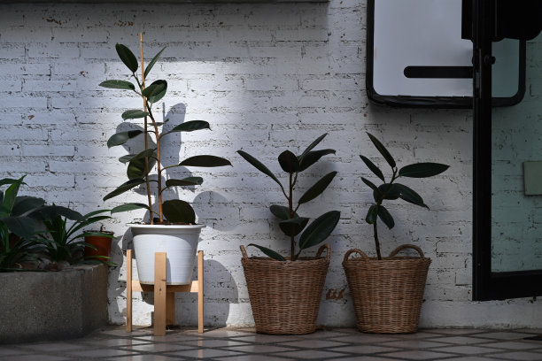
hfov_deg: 19.5
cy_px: 180
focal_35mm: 105
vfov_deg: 13.0
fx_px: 1581
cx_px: 271
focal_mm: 105
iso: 400
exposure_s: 1/640
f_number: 4
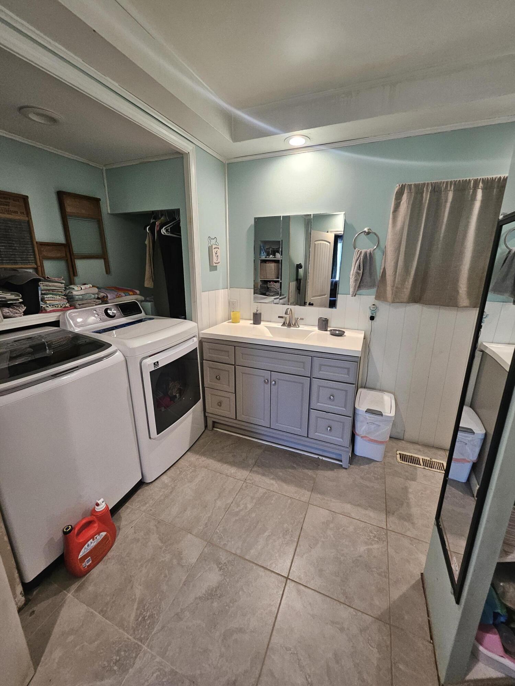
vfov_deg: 106.2
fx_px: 258
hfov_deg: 89.9
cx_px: 258
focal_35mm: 13
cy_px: 343
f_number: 2.2
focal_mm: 1.74
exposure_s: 1/55
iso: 250
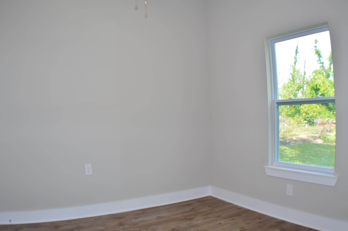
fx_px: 377
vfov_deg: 34.1
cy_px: 116
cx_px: 174
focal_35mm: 39
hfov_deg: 49.6
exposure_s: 1/40
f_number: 4.2
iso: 100
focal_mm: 26
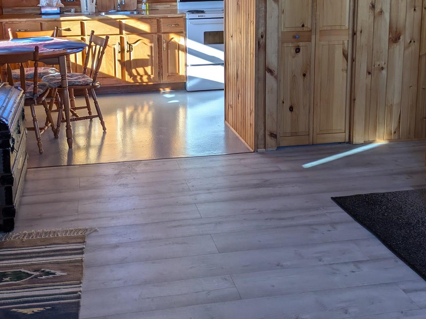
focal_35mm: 43
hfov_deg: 43.8
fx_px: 529
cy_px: 69
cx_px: 190
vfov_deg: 32.8
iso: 55
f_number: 1.89
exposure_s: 1/169
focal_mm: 5.43
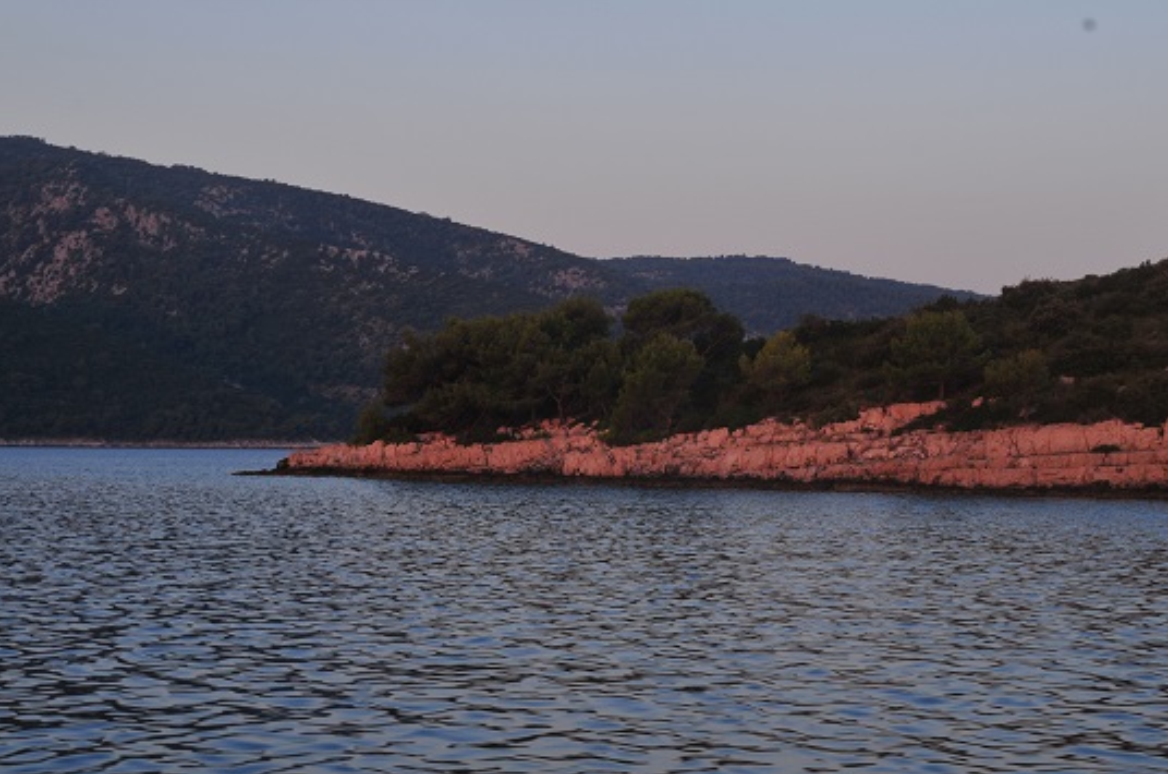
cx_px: 601
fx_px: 2720
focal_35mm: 84
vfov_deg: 16.2
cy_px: 399
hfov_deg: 24.2
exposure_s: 1/60
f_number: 11
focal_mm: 50
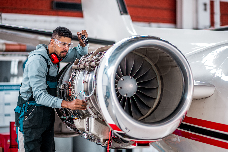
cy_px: 76
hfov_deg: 23.9
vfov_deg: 16.1
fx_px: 538
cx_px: 114
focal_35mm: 85
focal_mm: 85
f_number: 1.6
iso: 320
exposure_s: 1/100
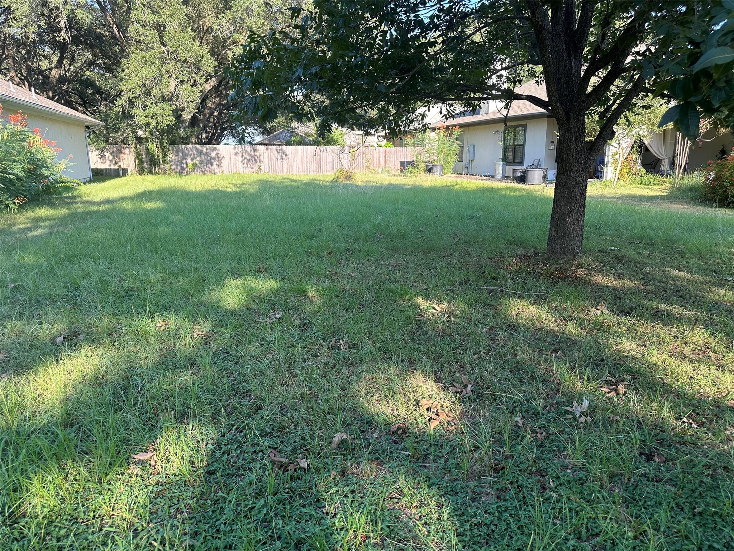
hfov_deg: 71.6
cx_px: 367
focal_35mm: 24
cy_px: 276
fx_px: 509
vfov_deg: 56.8
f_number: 1.78
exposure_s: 1/446
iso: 80
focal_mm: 6.86
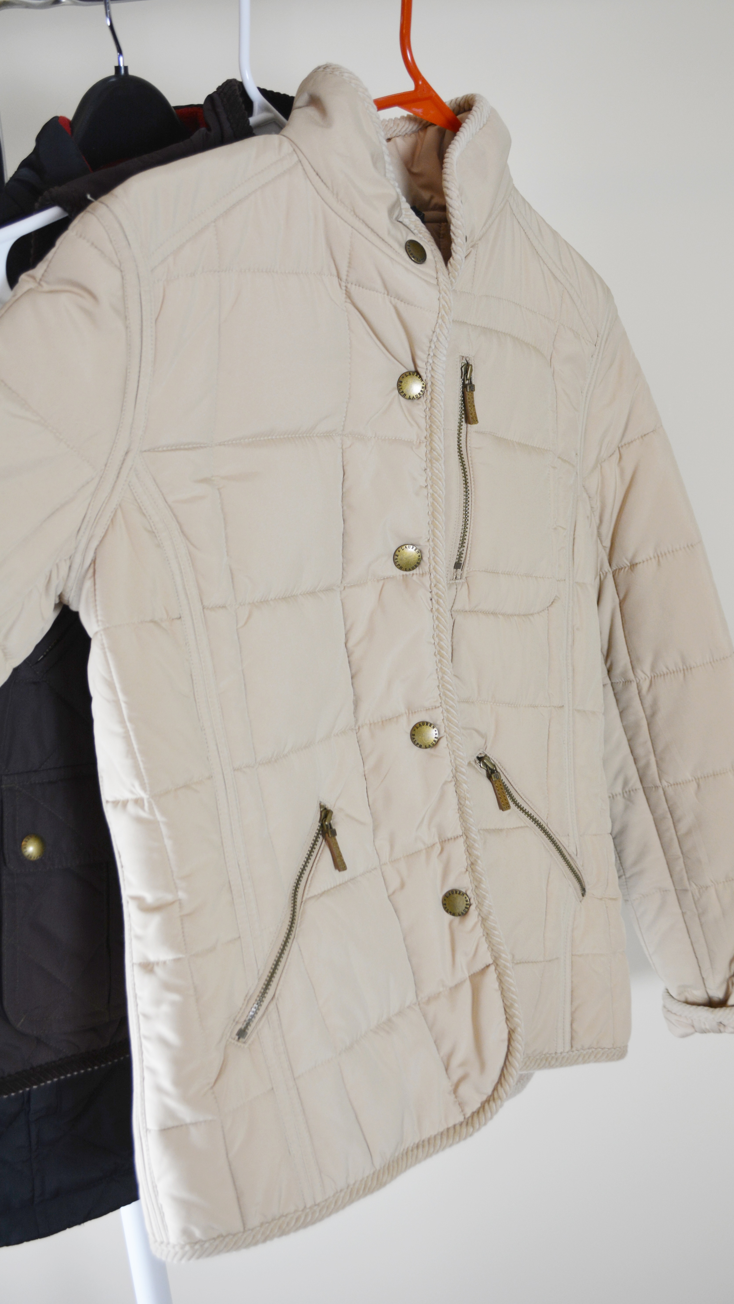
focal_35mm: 35
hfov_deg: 33.6
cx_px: 426
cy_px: 648
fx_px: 1211
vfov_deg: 56.6
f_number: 4.5
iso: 400
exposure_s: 1/80
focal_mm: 22
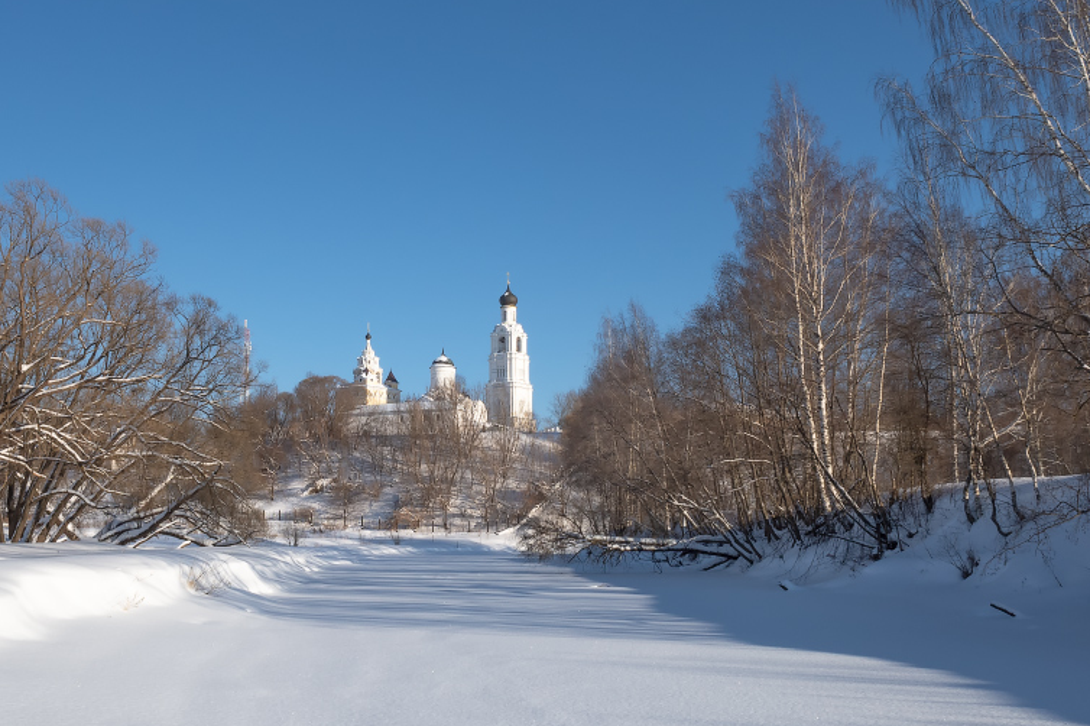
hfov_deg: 49.5
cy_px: 355
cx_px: 492
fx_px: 1180
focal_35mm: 39
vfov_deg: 34.2
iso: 250
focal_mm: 13.8
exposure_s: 1/400
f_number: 11
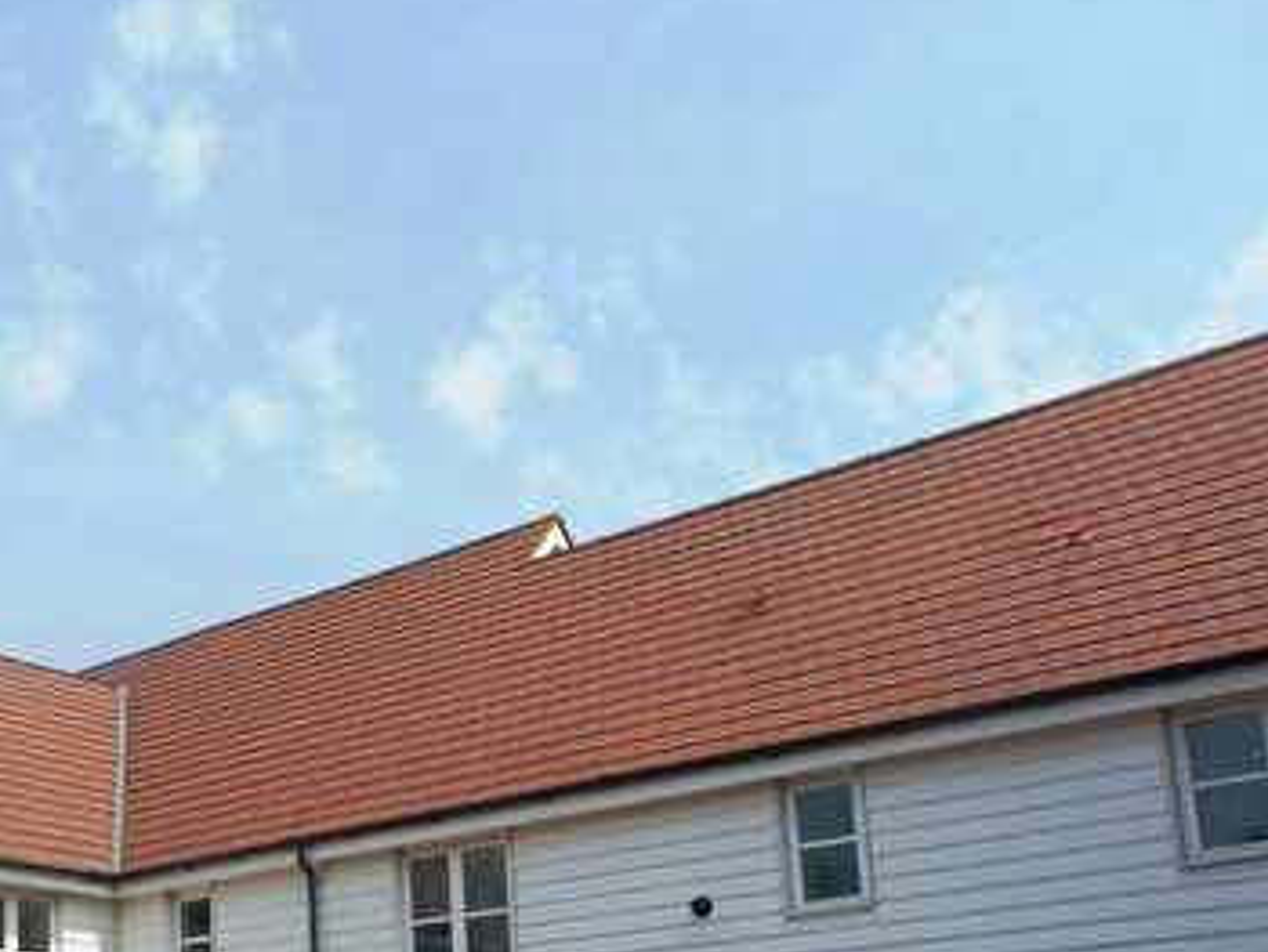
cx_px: 47
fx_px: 1759
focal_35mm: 48
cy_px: 809
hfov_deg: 36.3
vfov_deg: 29.4
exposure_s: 1/1000
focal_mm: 4.3
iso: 100
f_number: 4
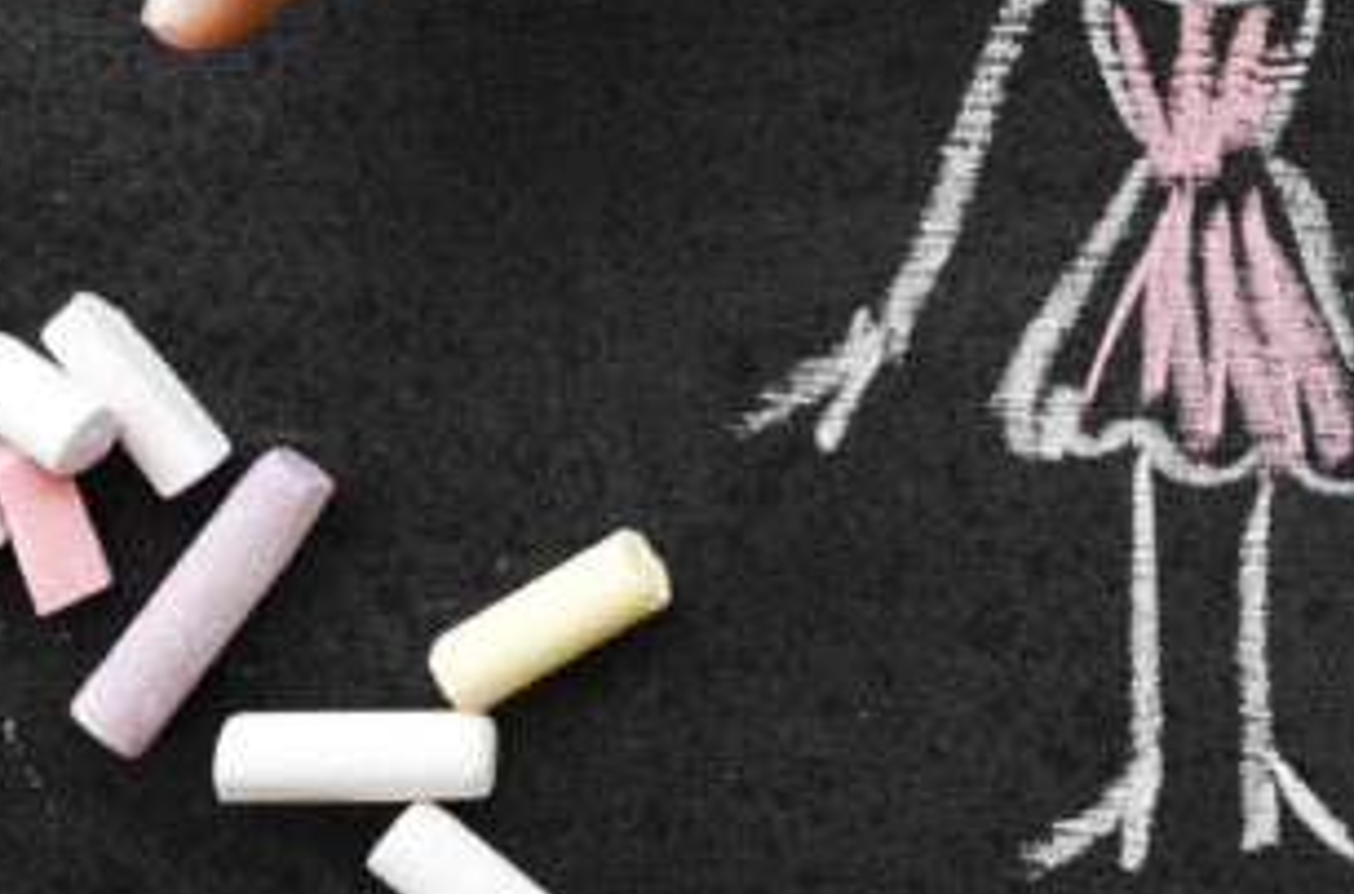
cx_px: 1735
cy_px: -403
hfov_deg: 10.1
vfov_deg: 6.7
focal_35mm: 201
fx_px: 7537
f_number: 10
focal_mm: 40
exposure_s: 1/8
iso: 100
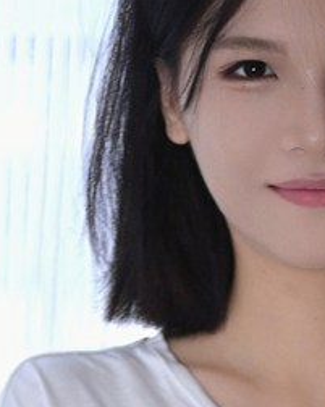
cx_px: 317
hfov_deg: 4.0
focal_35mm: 385
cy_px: 1250
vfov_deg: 4.8
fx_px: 4637
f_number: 1.8
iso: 360
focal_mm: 50
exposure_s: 1/100
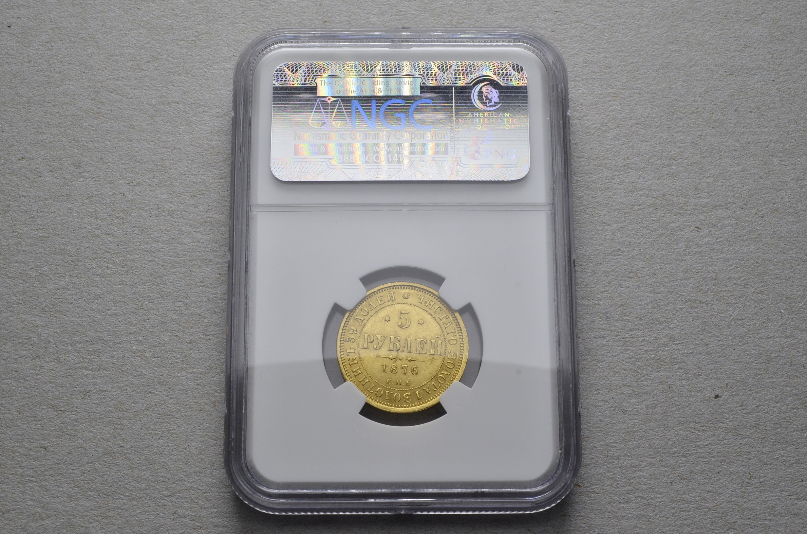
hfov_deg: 41.2
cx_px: 404
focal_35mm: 48
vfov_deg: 28.0
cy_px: 267
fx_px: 1074
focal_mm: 32
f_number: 14
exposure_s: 1/250
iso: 400
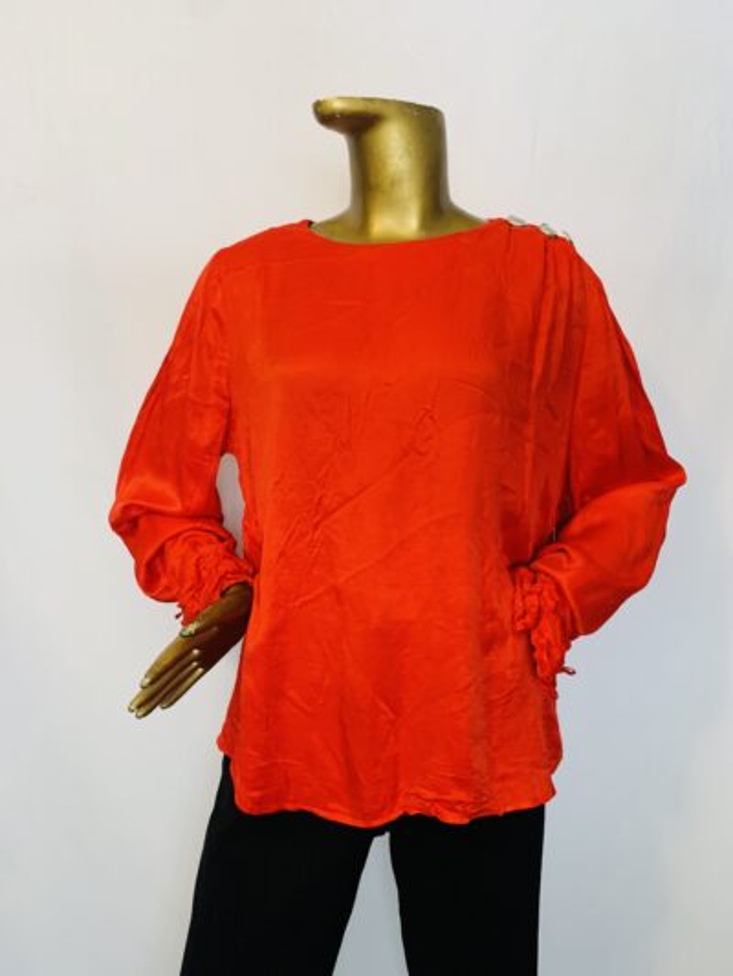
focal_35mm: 26
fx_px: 734
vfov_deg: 67.3
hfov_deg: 53.1
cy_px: 488
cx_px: 366
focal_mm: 4.25
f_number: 1.8
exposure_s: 1/50
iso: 250
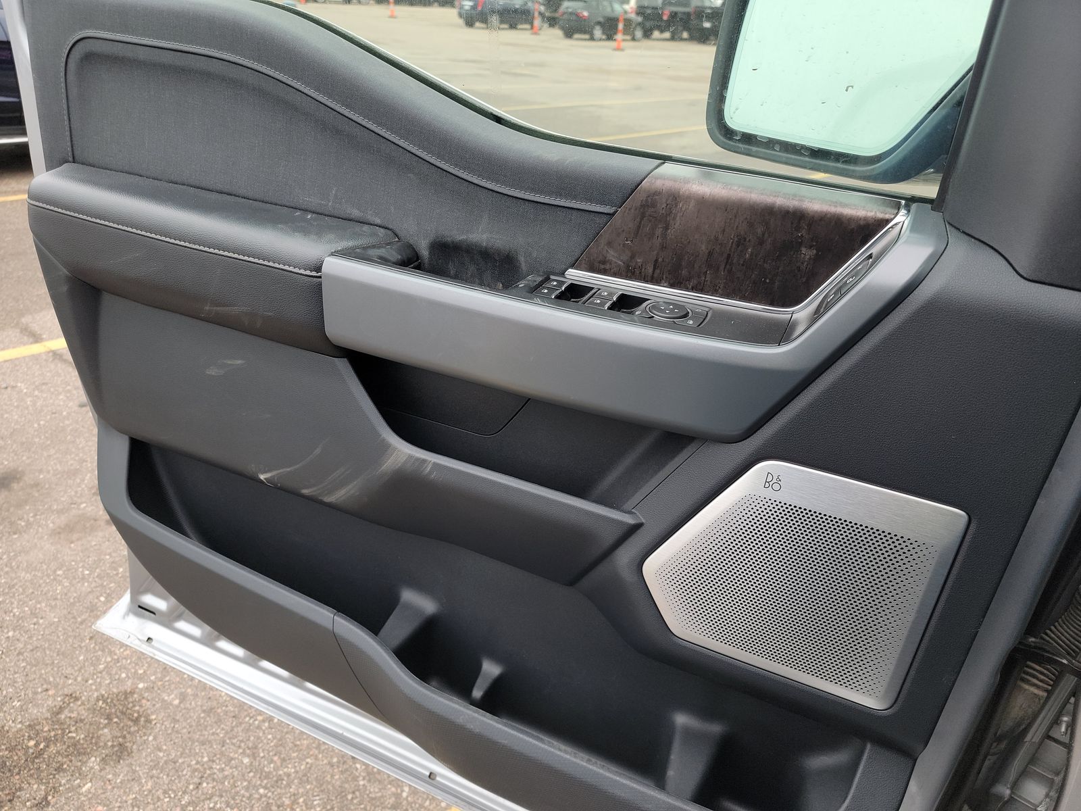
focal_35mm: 24
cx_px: 540
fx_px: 749
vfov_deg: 56.8
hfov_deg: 71.6
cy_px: 406
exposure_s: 1/59
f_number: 1.8
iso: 58
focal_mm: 6.7
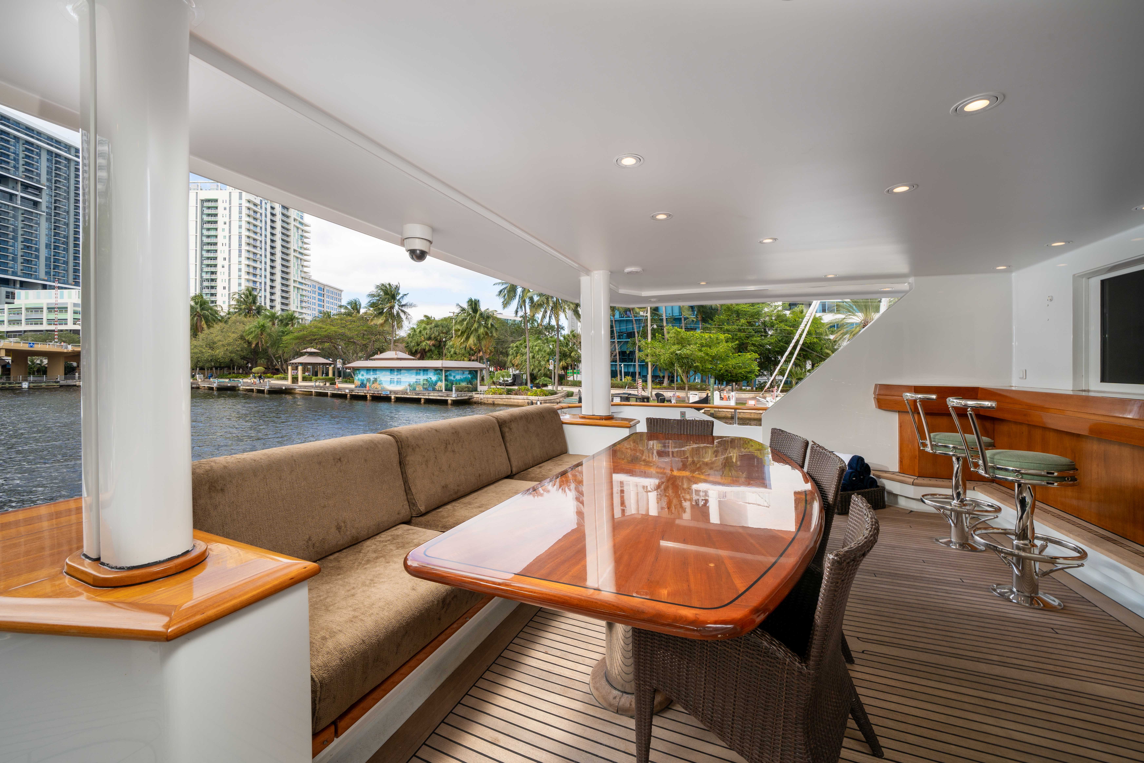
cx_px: 572
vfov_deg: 90.0
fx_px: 381
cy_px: 382
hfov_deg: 112.6
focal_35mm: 12
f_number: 10
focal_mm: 12
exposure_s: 1/60
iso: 100
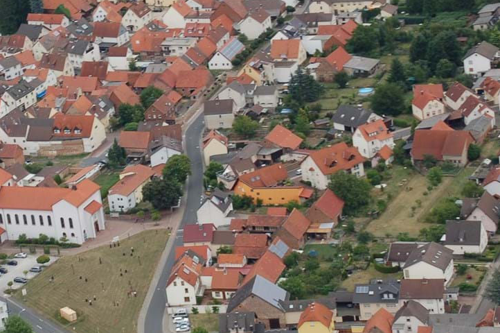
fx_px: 2248
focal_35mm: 162
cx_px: 20
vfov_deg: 8.5
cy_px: 132
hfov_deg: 12.6
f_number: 7.1
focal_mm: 52
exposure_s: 1/200
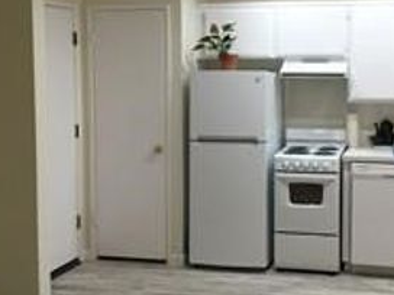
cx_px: 277
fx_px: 649
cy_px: 105
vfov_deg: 25.6
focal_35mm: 57
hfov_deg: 33.3
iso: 25
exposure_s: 1/30
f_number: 2.4
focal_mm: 3.3
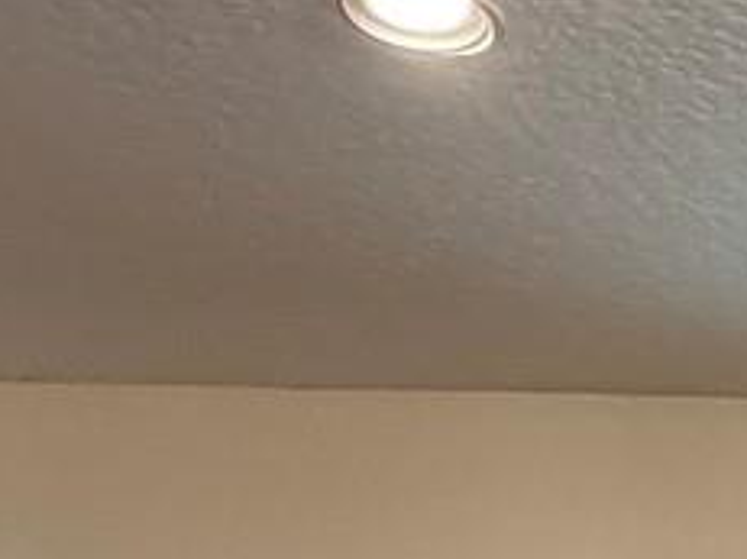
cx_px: 1284
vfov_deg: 11.0
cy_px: 1596
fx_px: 2092
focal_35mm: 97
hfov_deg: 17.1
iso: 200
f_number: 2.2
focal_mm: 2.22
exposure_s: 1/60
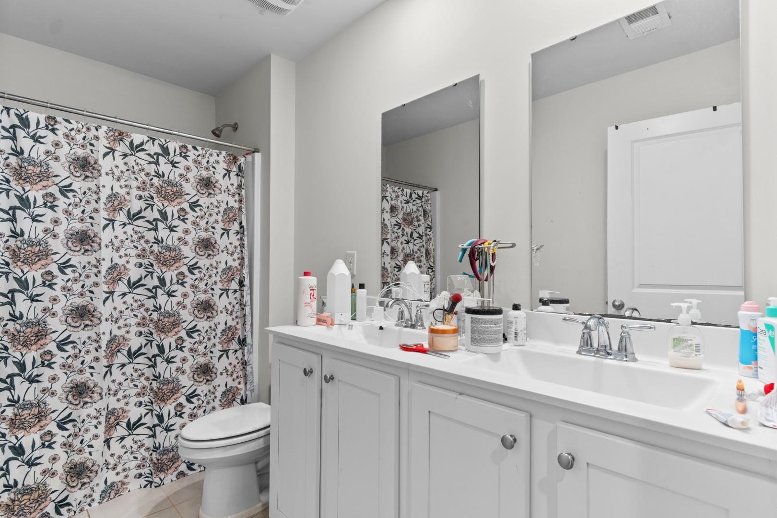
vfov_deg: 67.4
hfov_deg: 90.0
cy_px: 259
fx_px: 388
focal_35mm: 18
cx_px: 388
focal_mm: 12
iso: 100
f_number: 4.8
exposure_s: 1/4
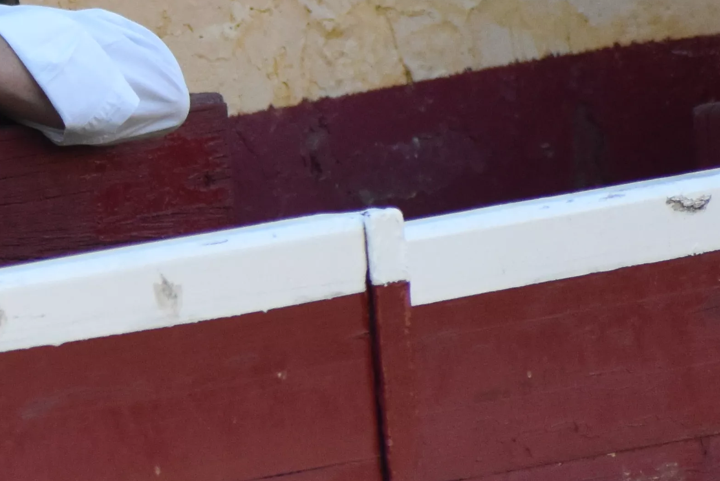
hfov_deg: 1.2
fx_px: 34304
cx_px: -178
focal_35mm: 1715
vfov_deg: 0.8
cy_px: -4
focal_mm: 300
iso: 1600
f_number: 6.3
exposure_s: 1/1000
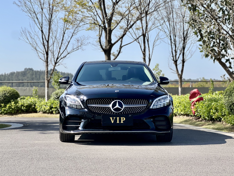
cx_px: 117
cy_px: 88
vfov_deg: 19.1
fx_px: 521
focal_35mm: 77
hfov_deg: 25.3
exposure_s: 1/531
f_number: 2.8
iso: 32
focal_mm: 9
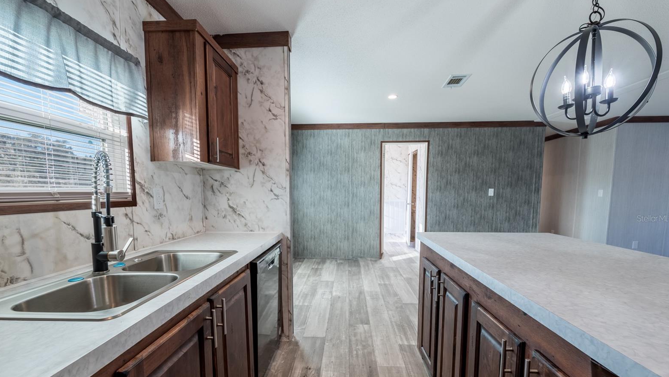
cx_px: 333
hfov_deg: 103.0
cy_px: 218
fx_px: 266
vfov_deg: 70.1
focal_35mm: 15
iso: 250
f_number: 8
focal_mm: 14
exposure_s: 1/125
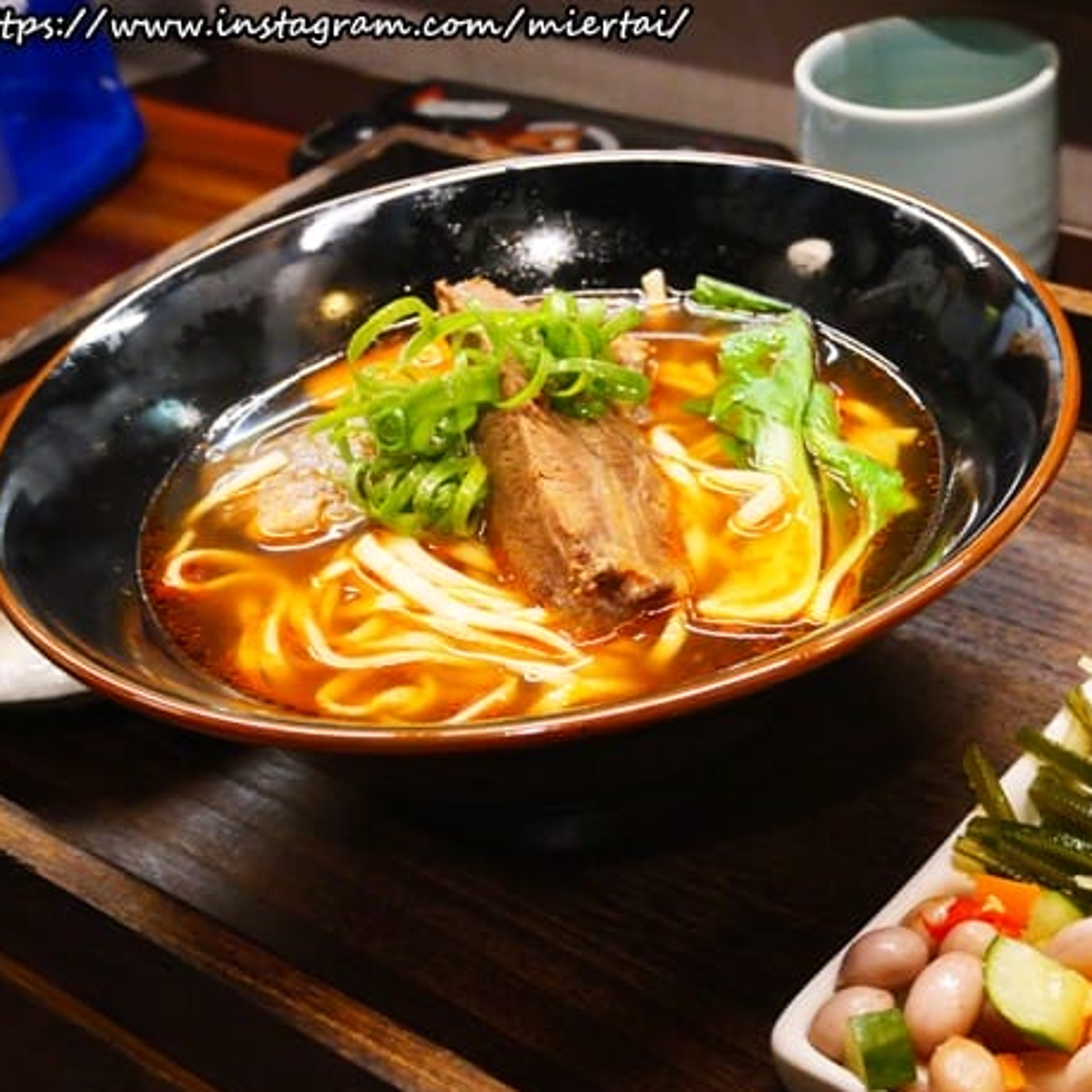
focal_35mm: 54
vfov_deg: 31.6
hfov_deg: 31.4
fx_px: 1927
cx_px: 728
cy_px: 594
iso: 3200
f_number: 4.7
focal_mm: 21
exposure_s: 1/50
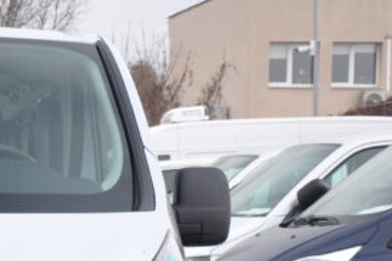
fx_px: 1588
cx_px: -156
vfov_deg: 9.2
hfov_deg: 13.4
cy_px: 334
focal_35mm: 146
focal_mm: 26
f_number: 5.6
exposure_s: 1/125
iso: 400
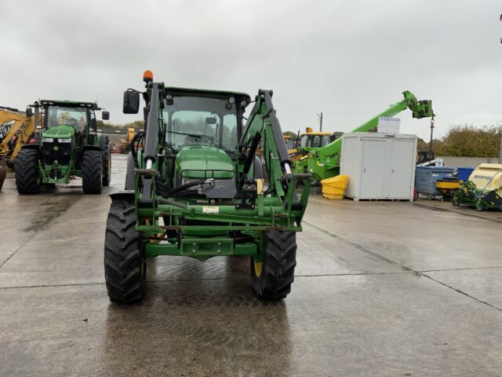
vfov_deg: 48.2
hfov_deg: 61.7
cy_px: 188
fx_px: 421
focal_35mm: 29
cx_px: 251
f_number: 1.8
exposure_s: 1/186
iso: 16
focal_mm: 3
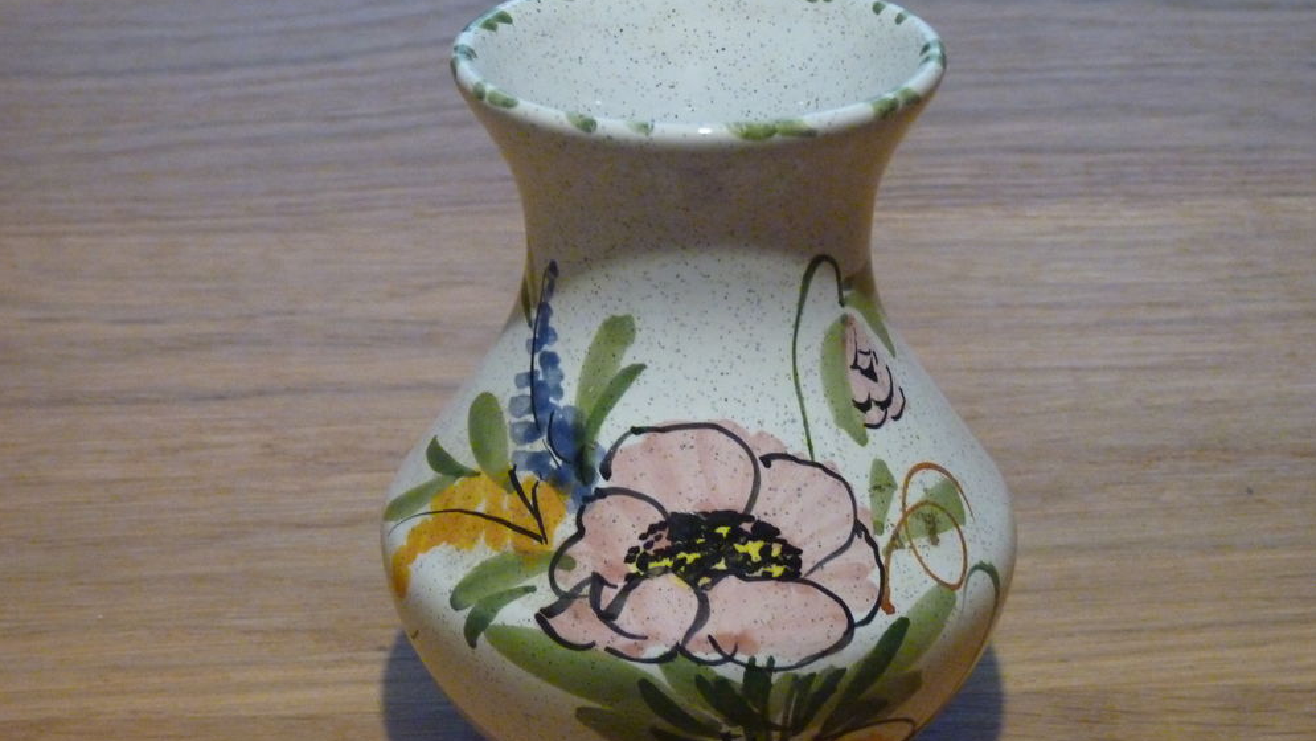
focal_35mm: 115
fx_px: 4013
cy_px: 417
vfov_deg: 10.5
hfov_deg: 18.6
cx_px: 660
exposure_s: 1/20
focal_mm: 18.7
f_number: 3.6
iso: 800
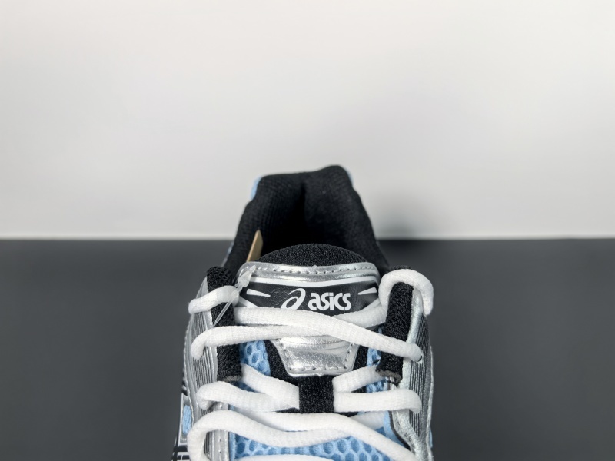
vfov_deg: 51.4
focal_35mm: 27
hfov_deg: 65.3
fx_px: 480
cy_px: 230
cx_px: 308
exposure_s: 1/2597
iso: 320
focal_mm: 6.98
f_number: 2
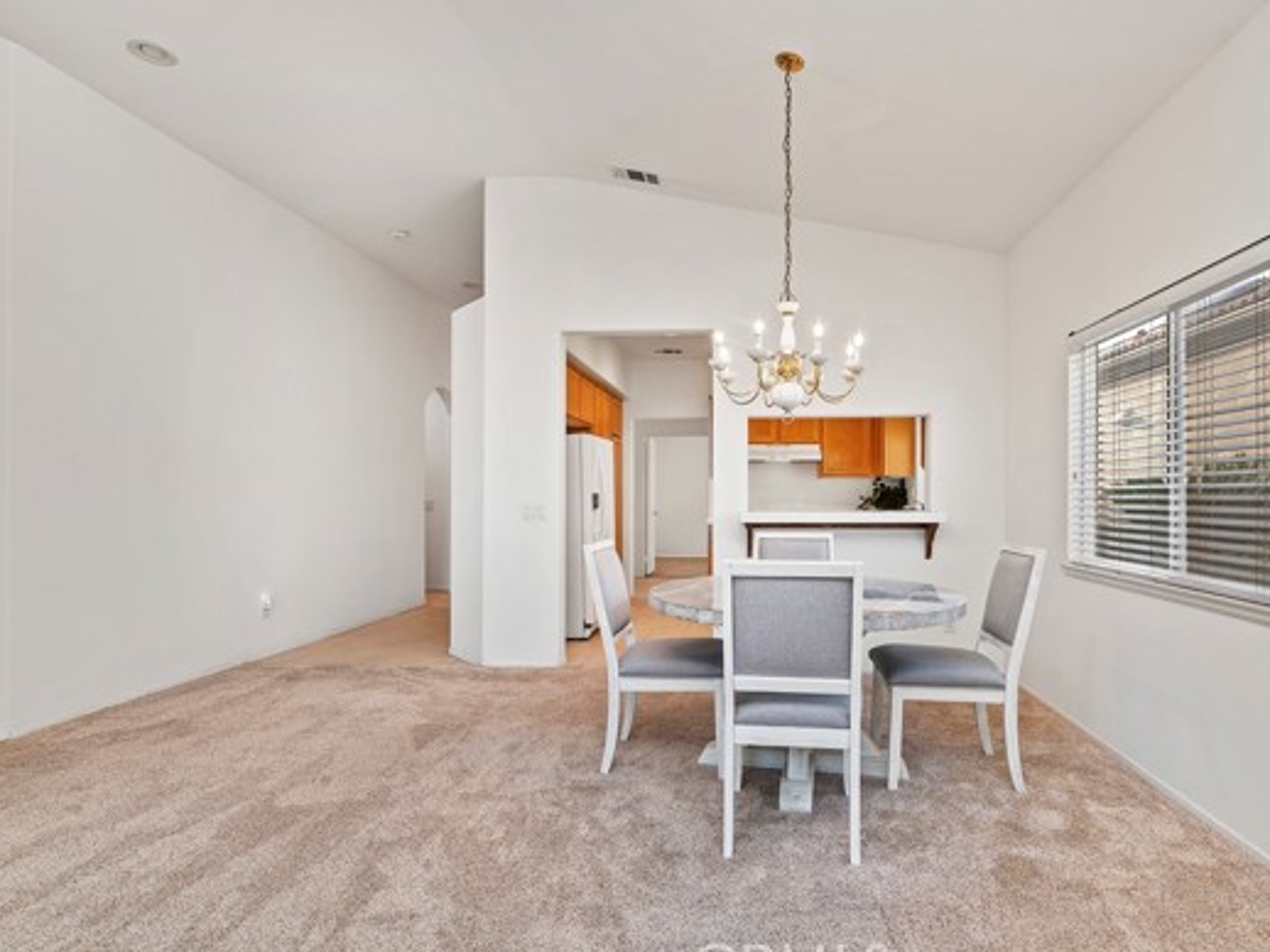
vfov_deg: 68.6
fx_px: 697
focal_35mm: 19
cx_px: 709
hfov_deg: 84.3
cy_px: 478
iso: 500
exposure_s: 1/13
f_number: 10
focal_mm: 16
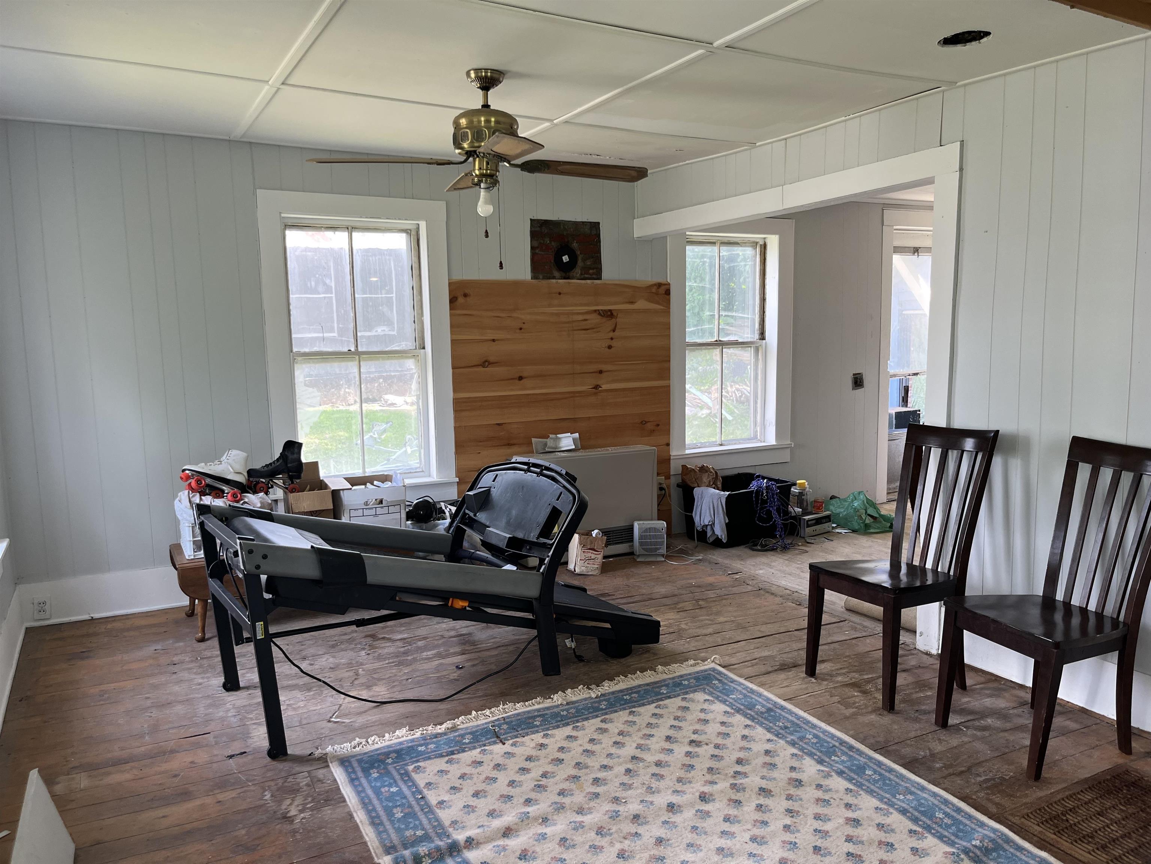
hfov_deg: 67.3
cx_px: 576
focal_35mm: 26
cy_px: 432
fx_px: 865
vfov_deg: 53.1
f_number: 1.6
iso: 80
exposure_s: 1/121
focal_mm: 5.1
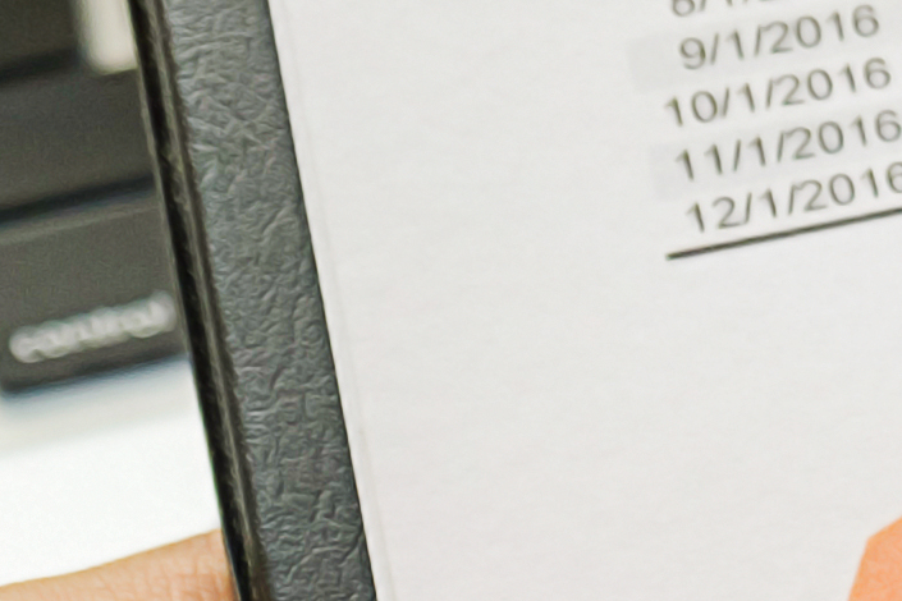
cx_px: 2714
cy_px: 450
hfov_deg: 5.0
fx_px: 9746
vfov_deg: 3.5
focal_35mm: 389
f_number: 4
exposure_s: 1/180
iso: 250
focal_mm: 37.4
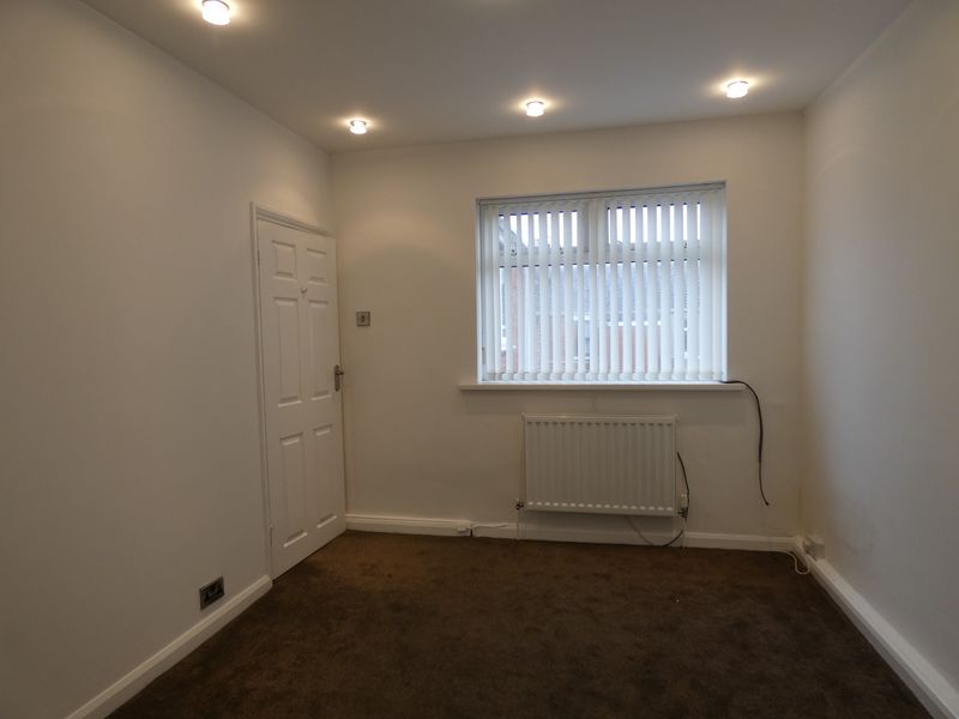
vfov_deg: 66.0
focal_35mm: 20
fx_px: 554
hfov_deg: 81.7
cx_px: 480
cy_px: 360
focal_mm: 3.6
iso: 125
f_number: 2.8
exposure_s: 1/60
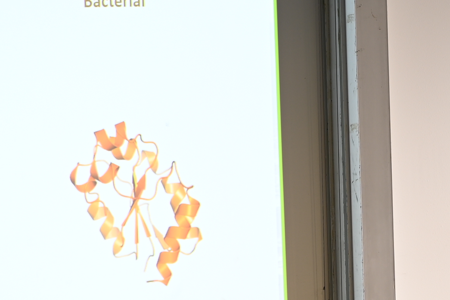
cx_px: 289
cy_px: 372
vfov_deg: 3.0
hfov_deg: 4.5
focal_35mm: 455
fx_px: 5685
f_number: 2.8
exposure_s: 1/20
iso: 100
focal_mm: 105
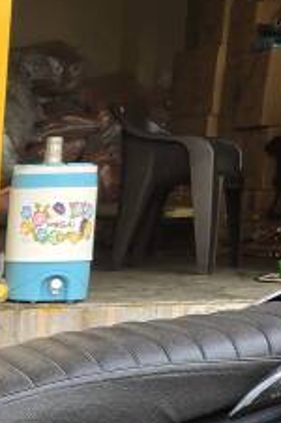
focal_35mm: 106
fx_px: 1245
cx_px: -375
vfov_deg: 17.8
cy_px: 584
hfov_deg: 11.0
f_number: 1.7
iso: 32
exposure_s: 1/180
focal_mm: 6.3
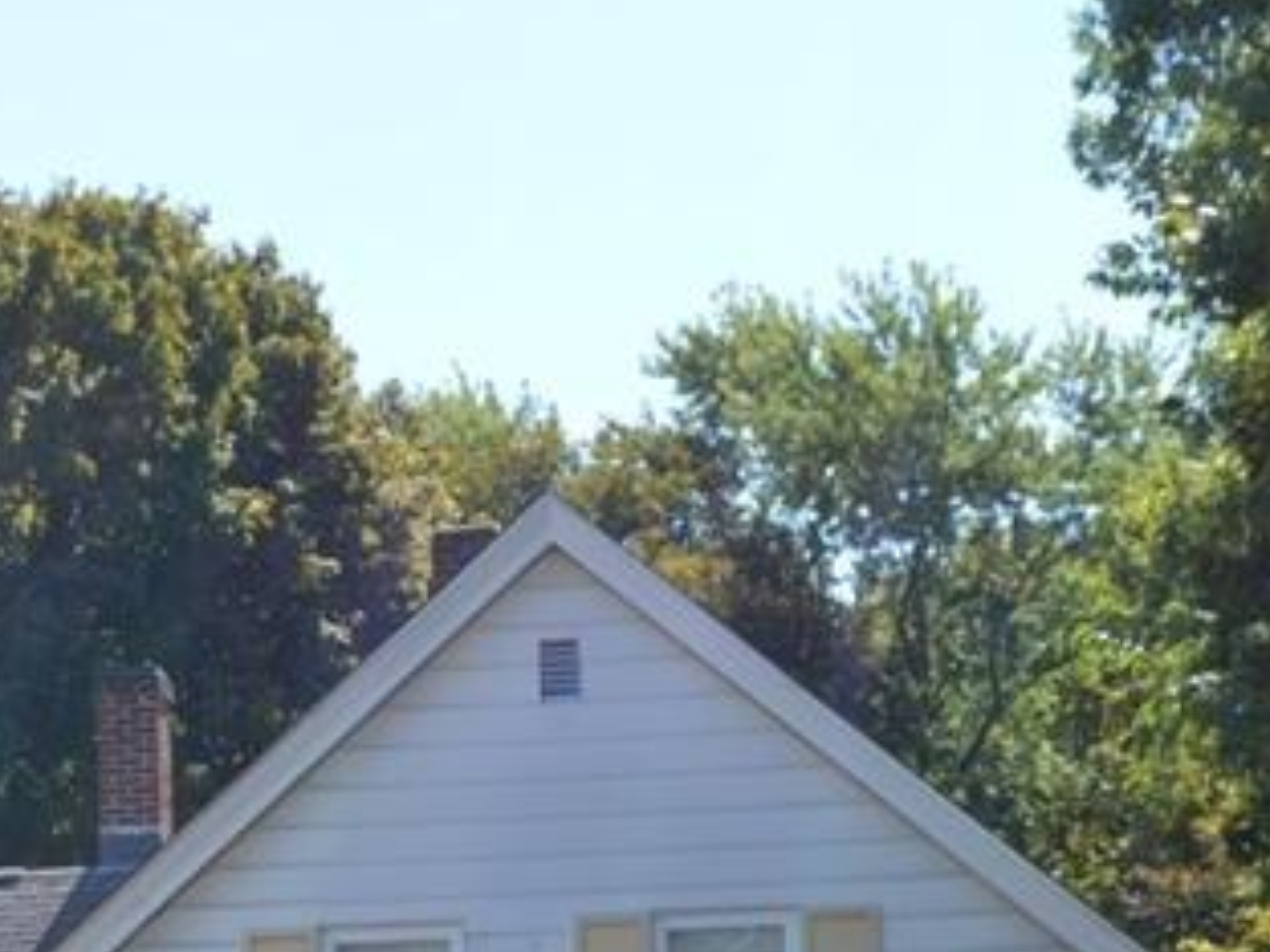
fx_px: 4513
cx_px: 232
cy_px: 1243
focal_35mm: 123
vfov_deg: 11.7
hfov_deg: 15.9
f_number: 7.1
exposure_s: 1/200
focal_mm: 26
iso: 100
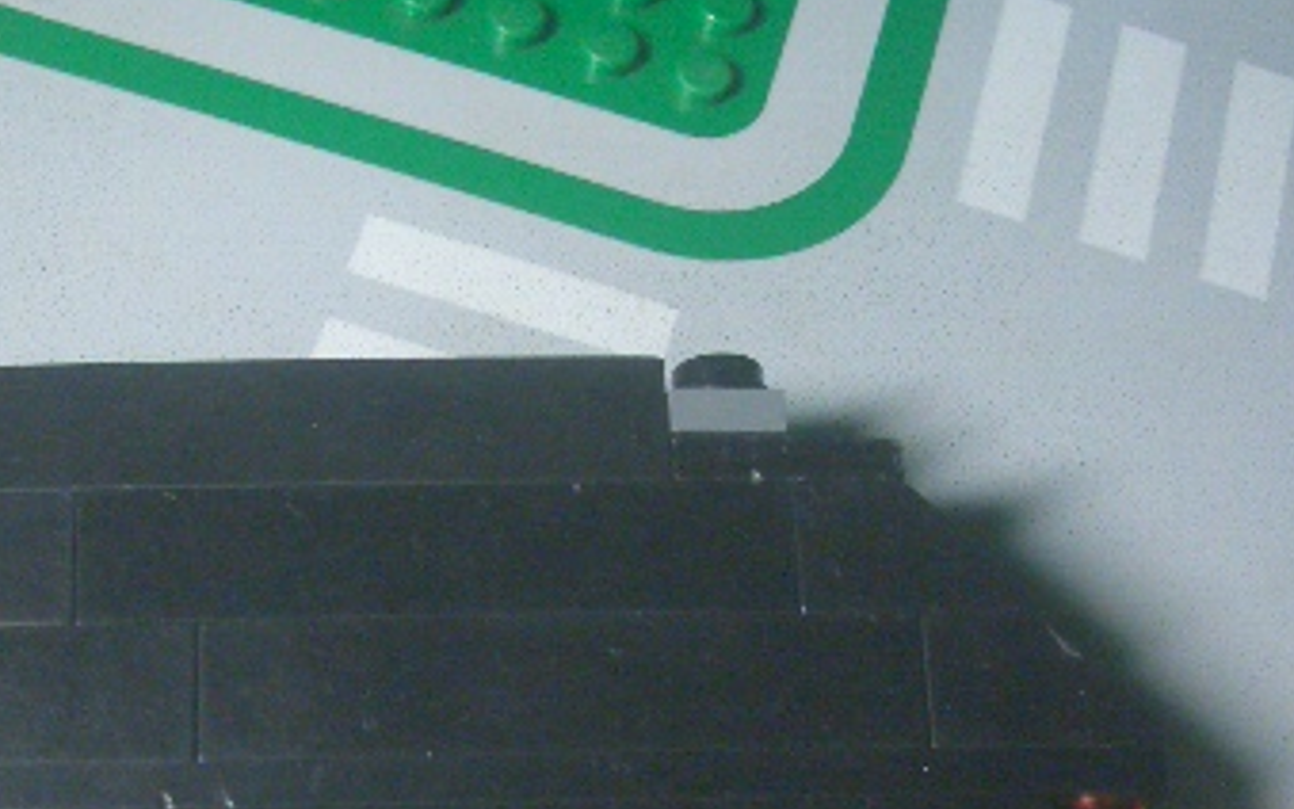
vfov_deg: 18.2
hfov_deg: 29.2
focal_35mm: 70
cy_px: 763
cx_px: 477
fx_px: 2469
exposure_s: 1/50
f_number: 2.6
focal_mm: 5.8
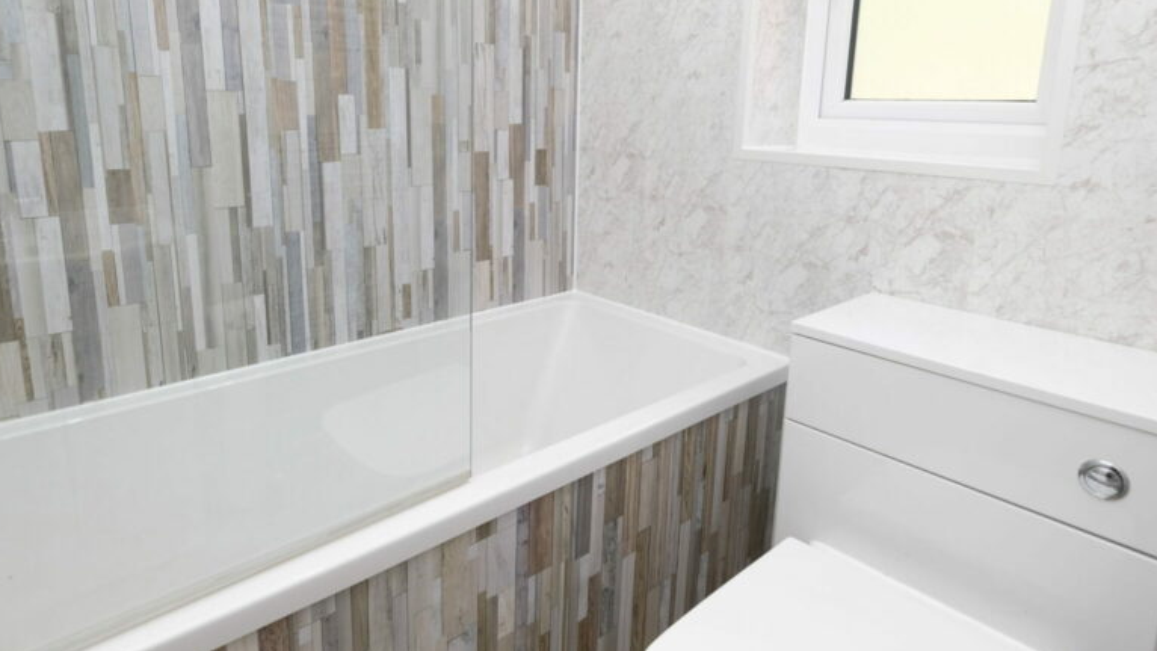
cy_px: 232
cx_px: 532
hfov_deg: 83.7
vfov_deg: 52.8
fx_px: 644
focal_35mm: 21
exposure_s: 1/60
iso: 320
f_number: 4
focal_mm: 10
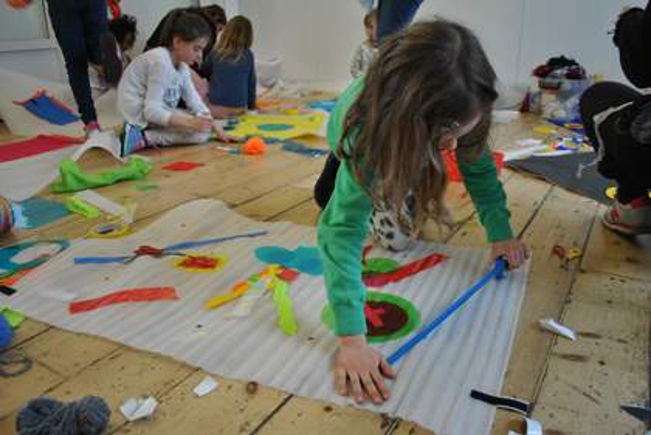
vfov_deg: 43.7
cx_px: 326
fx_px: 543
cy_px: 218
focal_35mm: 30
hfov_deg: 61.9
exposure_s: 1/40
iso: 200
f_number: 3.8
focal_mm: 20
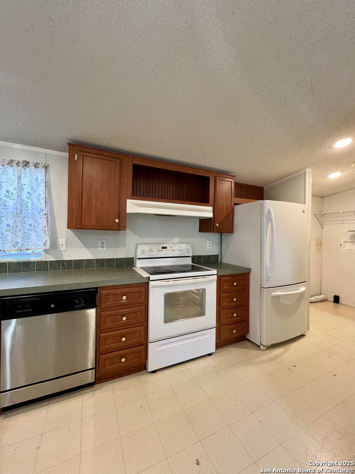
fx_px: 178
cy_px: 237
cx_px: 178
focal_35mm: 13
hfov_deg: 89.9
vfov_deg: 106.2
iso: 200
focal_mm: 1.57
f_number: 1.8
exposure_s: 1/60
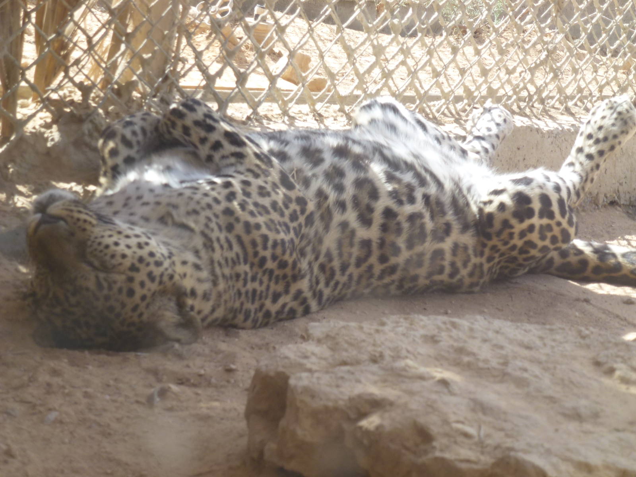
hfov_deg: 17.4
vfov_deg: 13.1
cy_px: 238
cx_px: 318
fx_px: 2076
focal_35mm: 113
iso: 100
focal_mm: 20.2
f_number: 5.1
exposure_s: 1/100
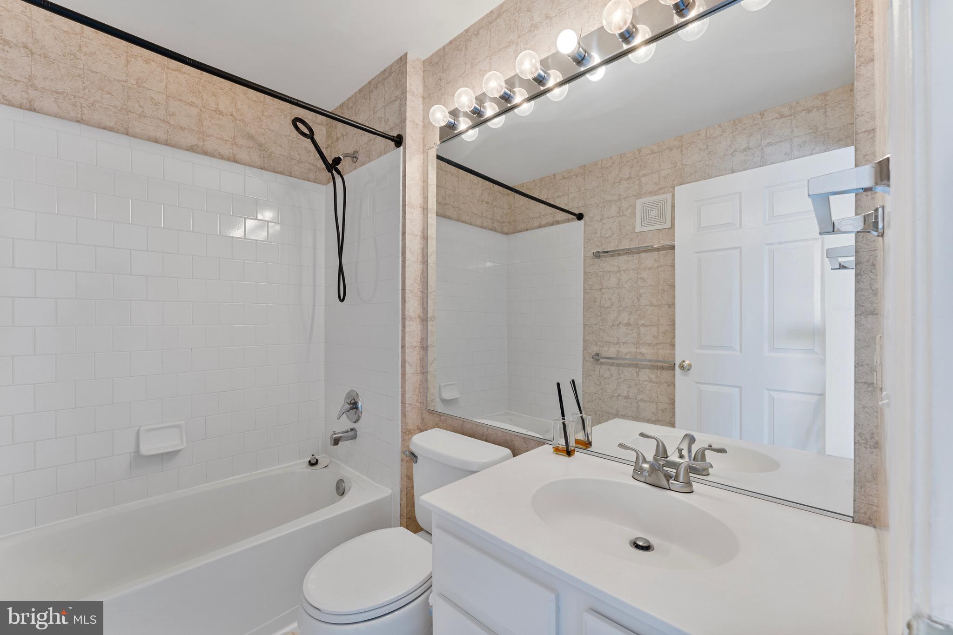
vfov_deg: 78.8
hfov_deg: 101.9
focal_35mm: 15
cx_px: 476
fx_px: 386
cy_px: 318
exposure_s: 1/4
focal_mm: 14.6
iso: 320
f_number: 11
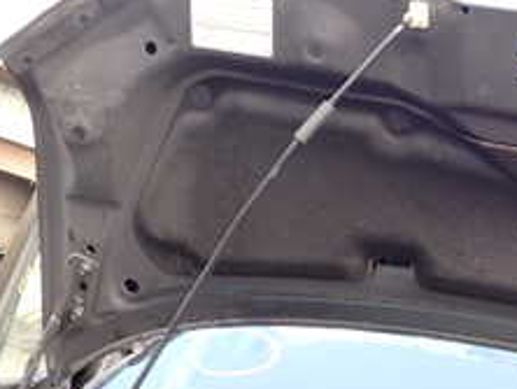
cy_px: 184
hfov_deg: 22.3
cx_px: 615
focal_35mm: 81
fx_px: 1211
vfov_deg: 18.2
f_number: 3.2
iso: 100
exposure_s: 1/80
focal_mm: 5.4
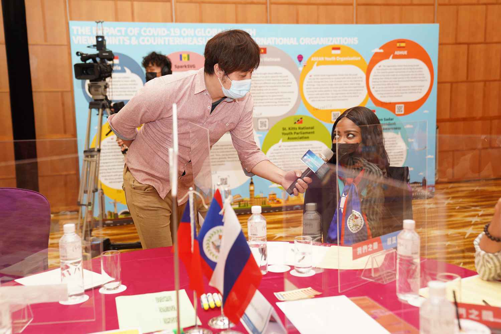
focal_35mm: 42
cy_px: 167
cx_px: 250
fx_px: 584
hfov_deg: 46.4
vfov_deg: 31.9
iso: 1600
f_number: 3.2
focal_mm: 42
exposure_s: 1/200
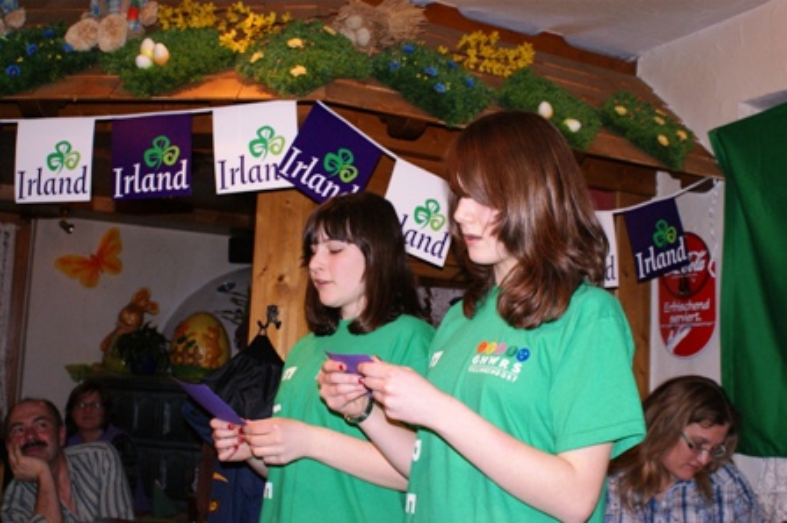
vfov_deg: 31.8
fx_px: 917
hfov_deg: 46.4
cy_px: 262
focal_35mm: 42
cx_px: 394
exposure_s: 1/60
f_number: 5.6
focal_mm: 28
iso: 400
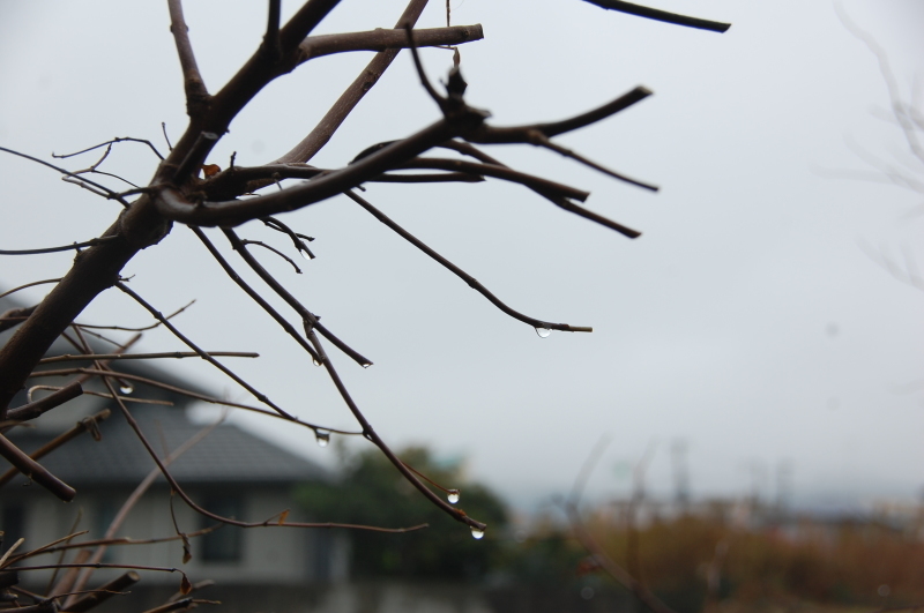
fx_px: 2114
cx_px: 462
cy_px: 306
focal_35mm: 82
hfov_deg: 24.7
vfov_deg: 16.5
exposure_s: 1/200
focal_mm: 55
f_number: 7.1
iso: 200
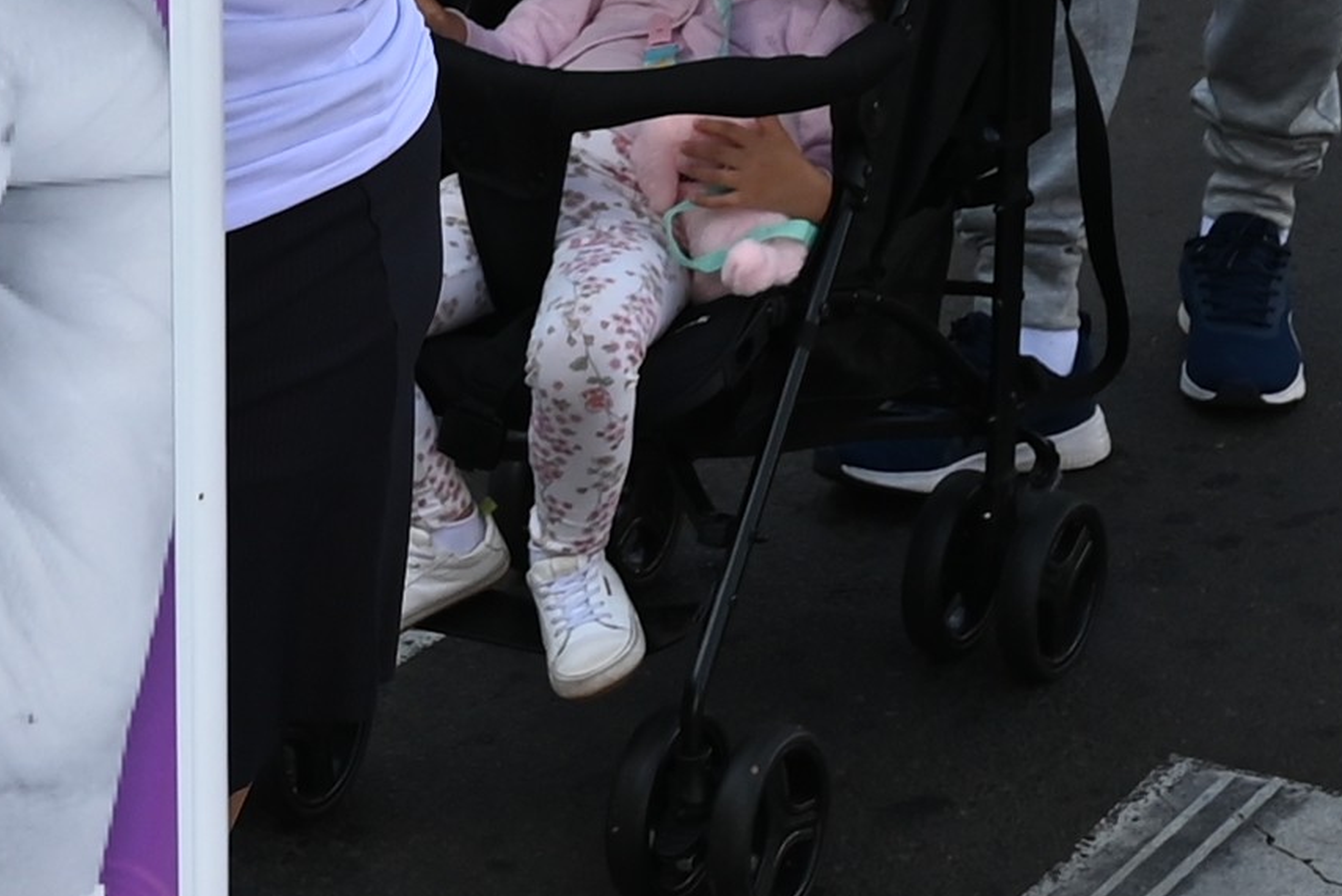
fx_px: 6302
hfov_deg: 12.1
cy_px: -552
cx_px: 434
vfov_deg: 7.9
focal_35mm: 169
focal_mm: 24
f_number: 5.6
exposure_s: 1/250
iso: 180
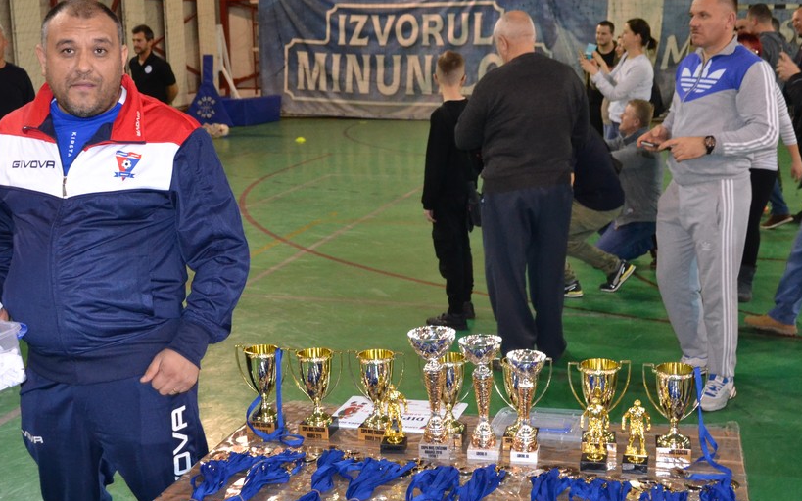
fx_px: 940
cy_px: 273
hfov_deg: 46.2
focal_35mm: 43
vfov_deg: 29.9
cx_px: 384
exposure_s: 1/60
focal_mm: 18
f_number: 3.5
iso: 1600
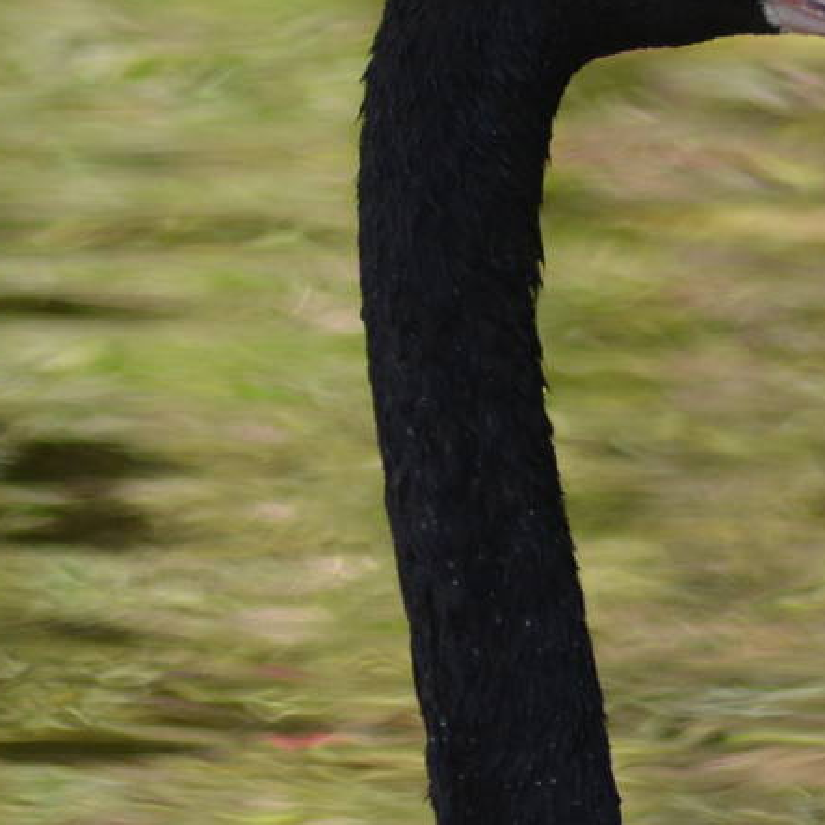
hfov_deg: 2.2
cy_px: 370
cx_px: 1433
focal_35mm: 779
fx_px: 21005
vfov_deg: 2.3
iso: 800
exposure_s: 1/800
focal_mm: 170
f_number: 4.5
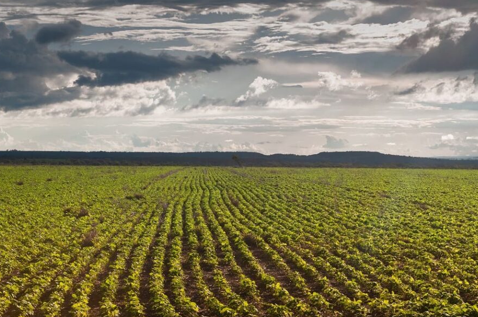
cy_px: 155
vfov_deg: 15.7
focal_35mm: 87
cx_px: 209
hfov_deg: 23.4
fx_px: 1153
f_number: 14
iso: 400
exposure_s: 1/200
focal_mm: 50
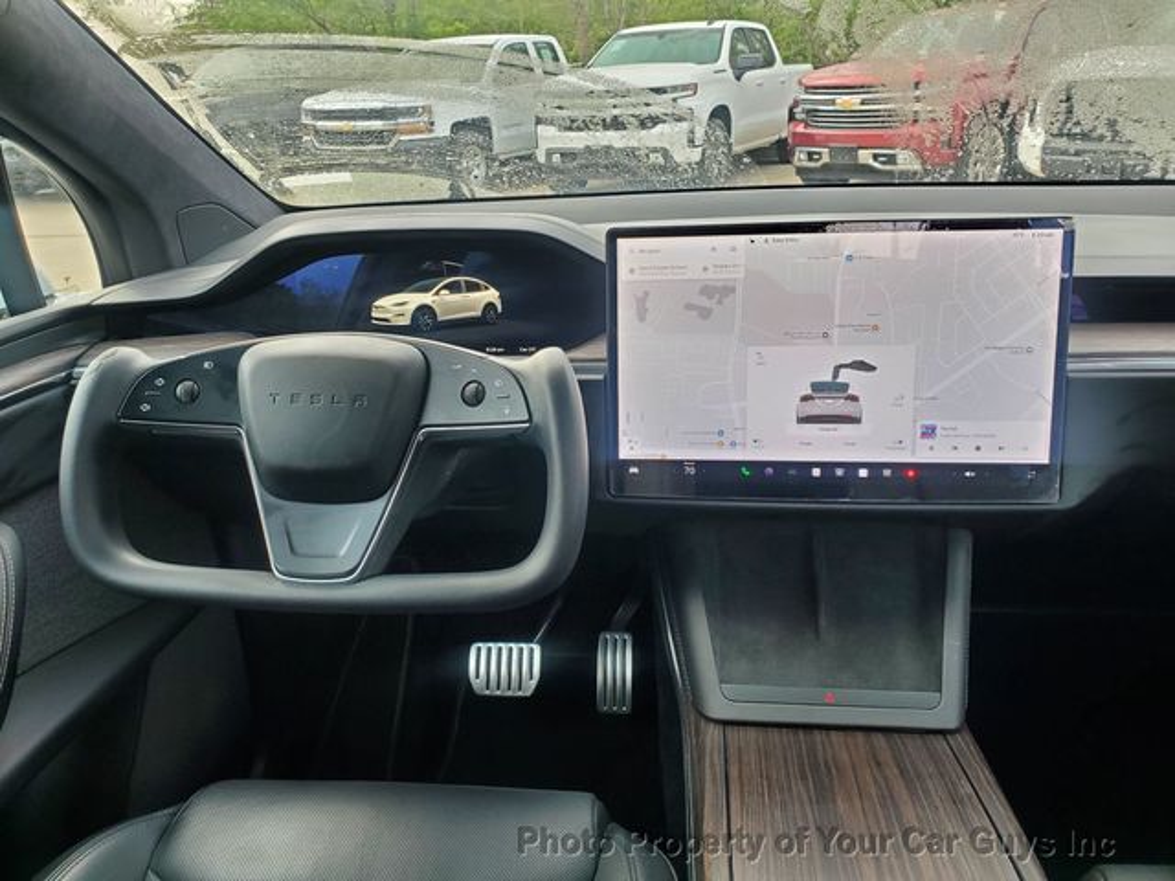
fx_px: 883
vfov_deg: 53.1
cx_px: 588
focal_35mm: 26
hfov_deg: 67.3
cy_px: 440
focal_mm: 4.3
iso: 80
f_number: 2.4
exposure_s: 1/69
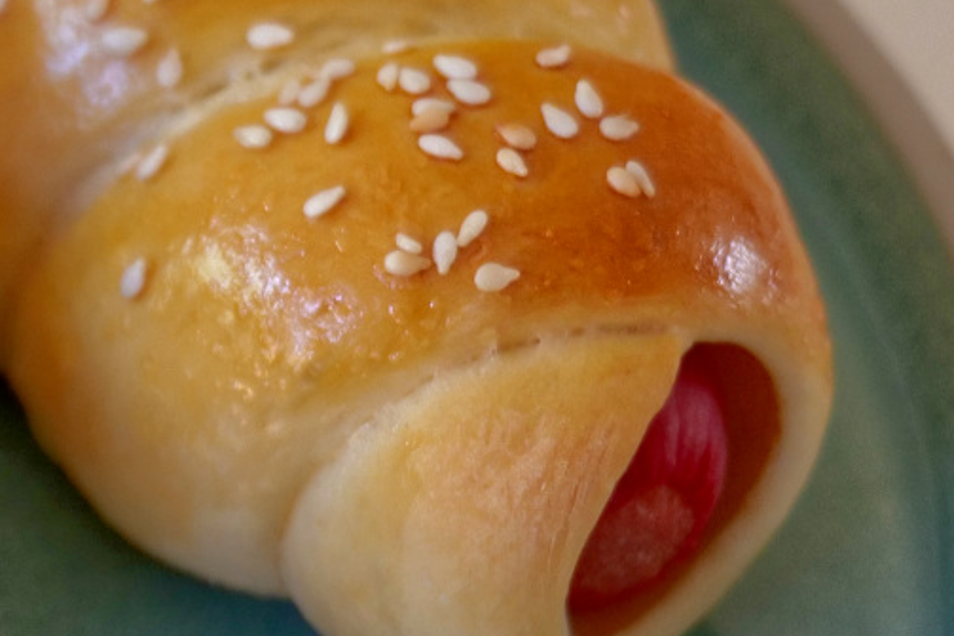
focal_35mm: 229
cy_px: 437
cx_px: -611
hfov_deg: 8.7
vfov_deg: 6.0
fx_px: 6066
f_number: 5.6
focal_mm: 60
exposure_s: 1/80
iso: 1600
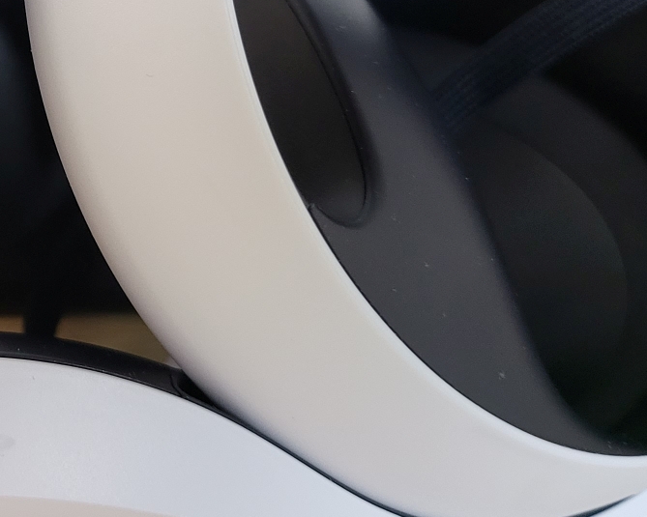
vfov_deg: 21.1
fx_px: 1340
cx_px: -54
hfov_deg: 25.3
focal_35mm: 70
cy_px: -9
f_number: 1.8
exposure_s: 1/100
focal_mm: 5
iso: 250
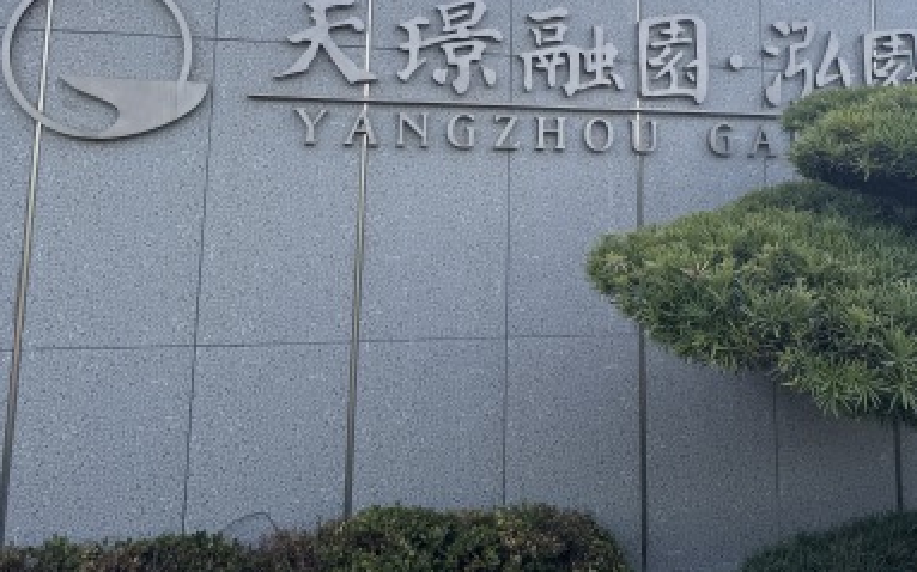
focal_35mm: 39
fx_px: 974
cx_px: 573
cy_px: 91
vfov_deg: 31.6
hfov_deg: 49.9
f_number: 1.78
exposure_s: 1/832
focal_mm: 6.76
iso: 80
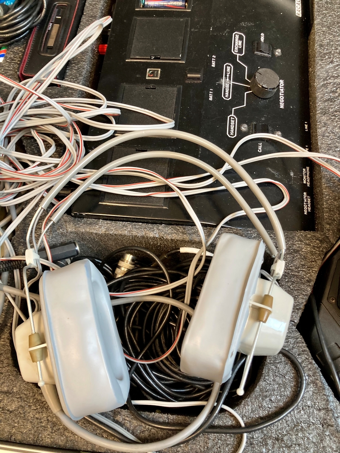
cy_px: 226
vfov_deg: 63.4
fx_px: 367
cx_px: 170
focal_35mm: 28
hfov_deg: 49.7
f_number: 1.8
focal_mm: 3.99
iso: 125
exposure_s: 1/60
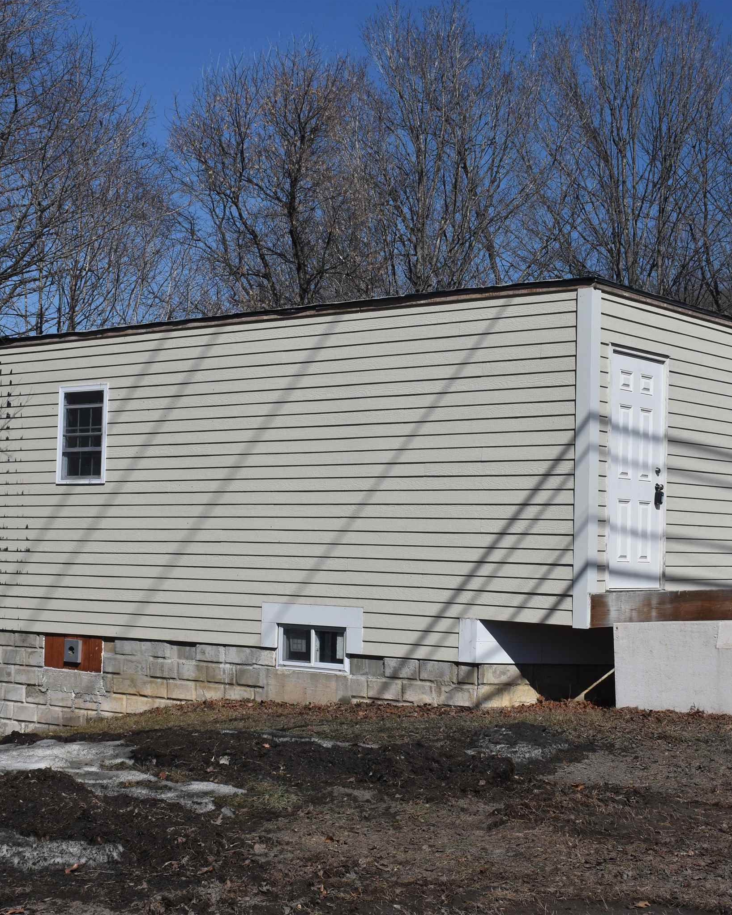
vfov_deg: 34.2
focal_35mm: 55
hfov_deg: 27.6
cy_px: 457
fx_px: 1490
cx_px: 408
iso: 250
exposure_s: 1/500
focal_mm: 26
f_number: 8
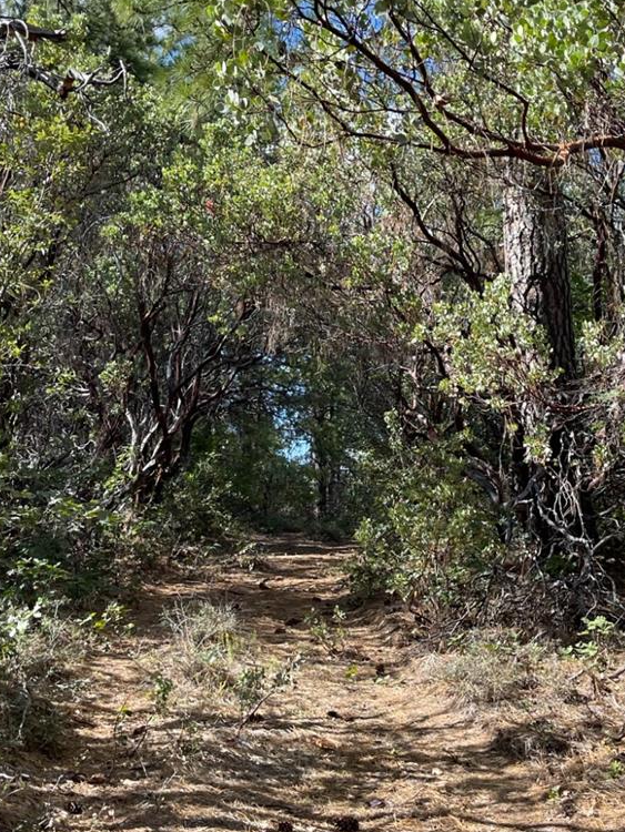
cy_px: 376
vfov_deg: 36.8
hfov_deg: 28.0
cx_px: 360
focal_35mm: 52
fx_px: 1251
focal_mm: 5.1
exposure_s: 1/916
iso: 32
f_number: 1.6
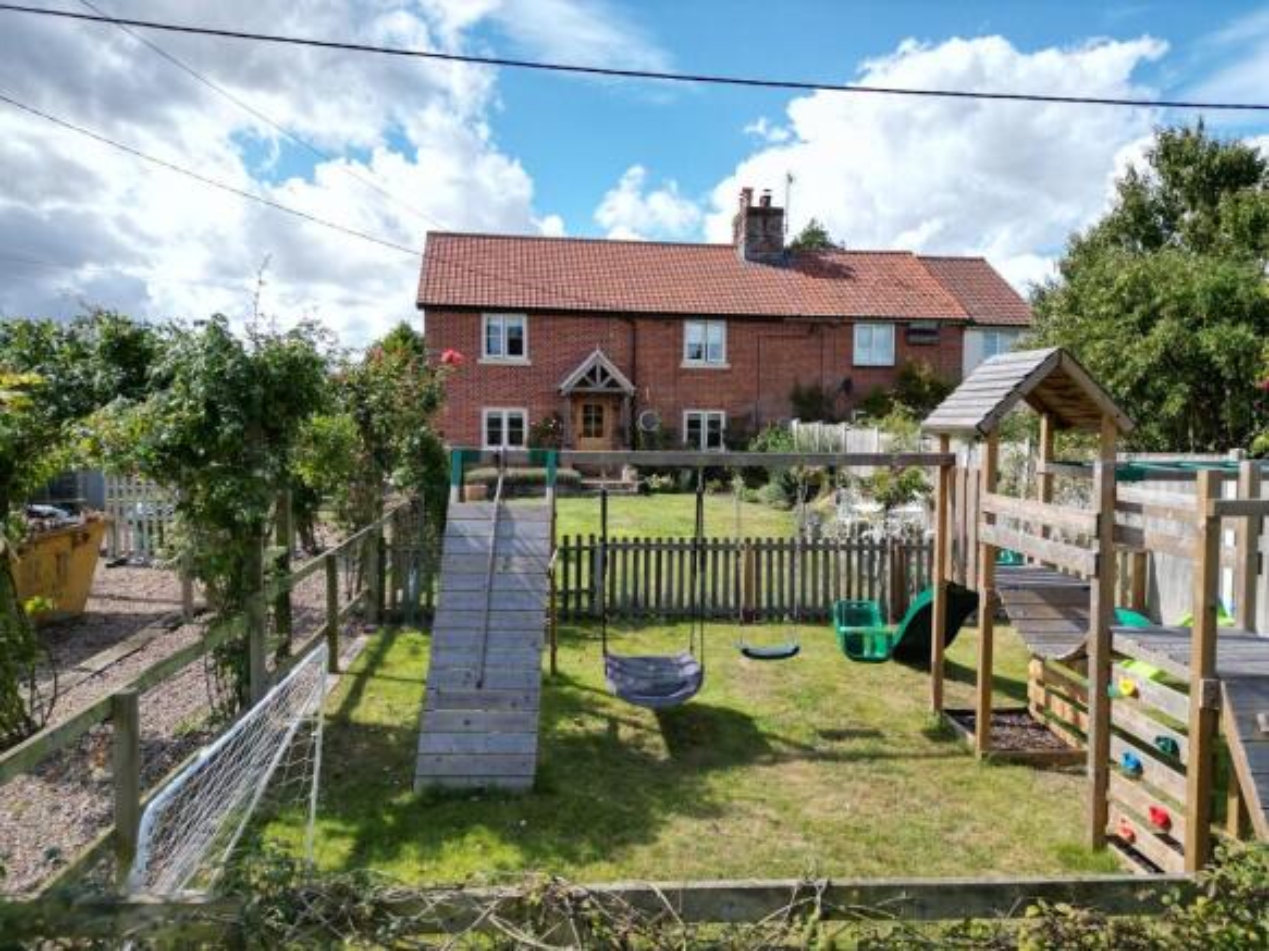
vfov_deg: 56.8
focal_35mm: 24
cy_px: 476
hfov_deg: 71.6
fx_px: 880
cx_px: 634
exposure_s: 1/2500
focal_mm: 6.72
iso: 100
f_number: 1.7
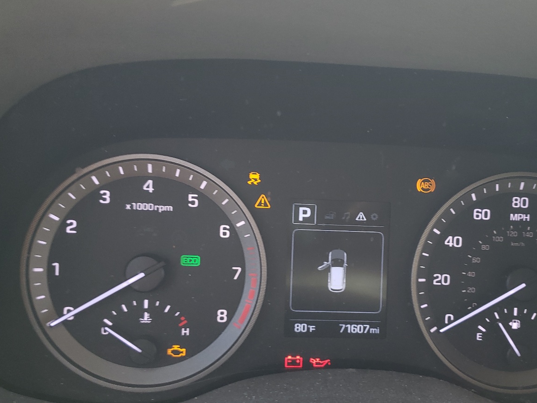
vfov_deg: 39.5
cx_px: 321
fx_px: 558
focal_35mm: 36
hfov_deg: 51.0
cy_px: 236
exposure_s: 1/60.2
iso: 54
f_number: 1.5
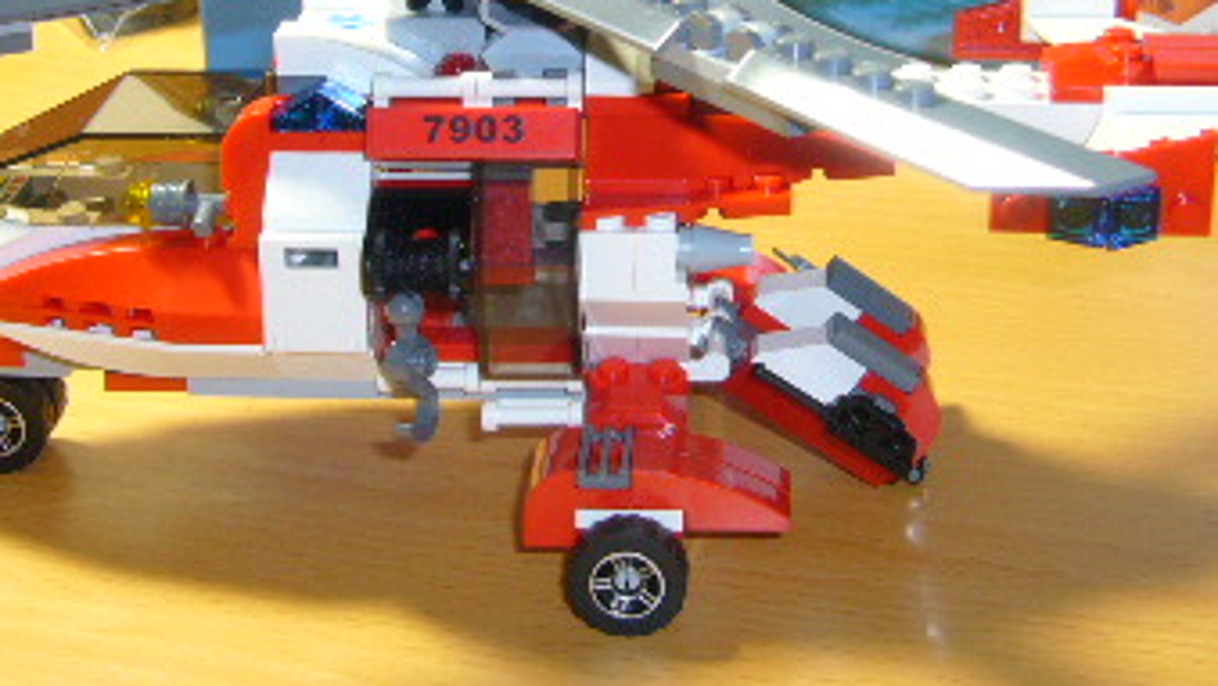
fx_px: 2326
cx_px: 568
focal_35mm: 72
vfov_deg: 16.6
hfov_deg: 29.3
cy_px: 90
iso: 100
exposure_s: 1/10
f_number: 2.8
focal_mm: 5.8
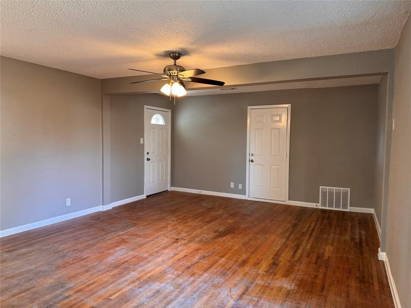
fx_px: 285
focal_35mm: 24
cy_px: 154
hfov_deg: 71.6
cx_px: 206
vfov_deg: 56.8
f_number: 1.78
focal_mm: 6.76
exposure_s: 1/60
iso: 320
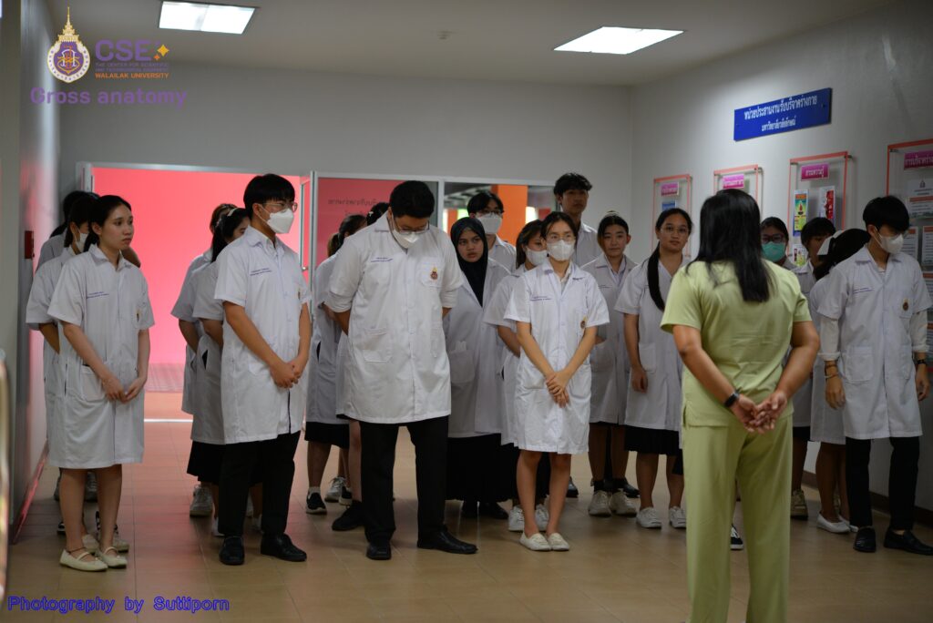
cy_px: 312
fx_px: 1556
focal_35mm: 60
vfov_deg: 22.7
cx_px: 466
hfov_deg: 33.4
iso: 900
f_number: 2.8
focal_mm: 60
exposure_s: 1/125
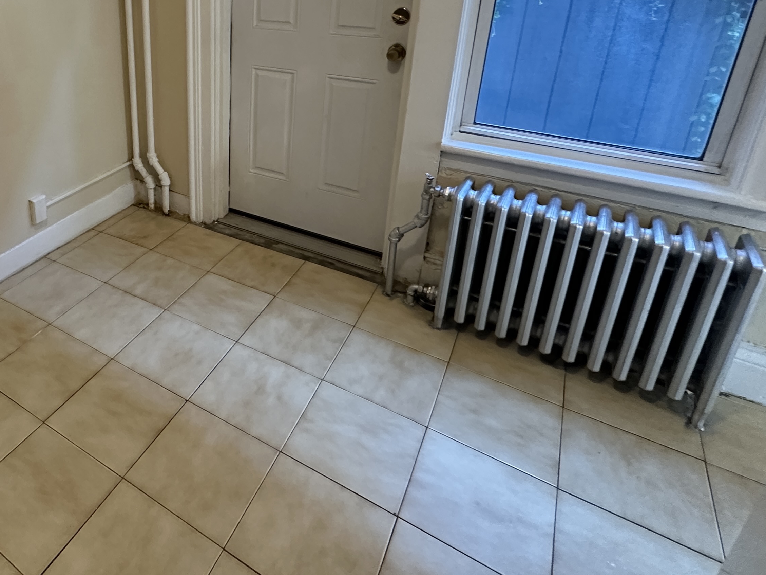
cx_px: 160
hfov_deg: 63.8
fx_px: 553
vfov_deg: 52.1
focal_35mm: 25
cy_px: 134
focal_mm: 2.22
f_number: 2.2
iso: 500
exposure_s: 1/60
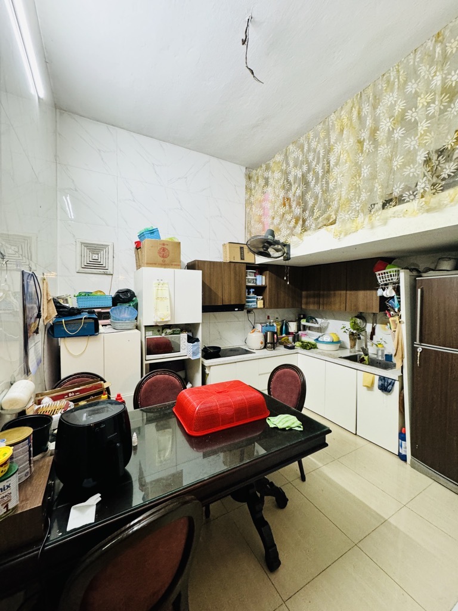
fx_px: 247
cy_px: 306
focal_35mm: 14
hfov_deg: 85.7
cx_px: 229
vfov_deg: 102.1
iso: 250
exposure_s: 1/50
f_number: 2.2
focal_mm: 2.22
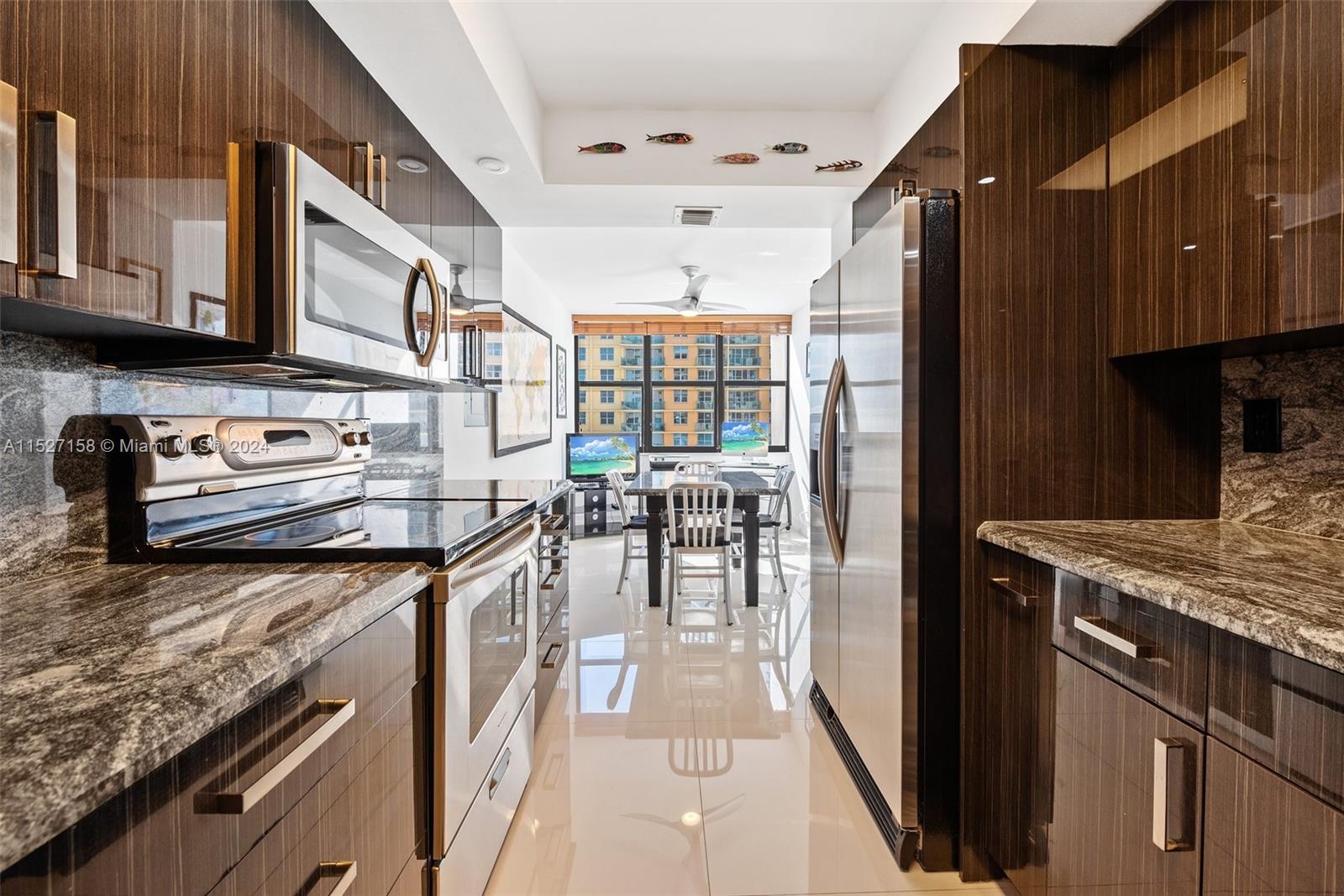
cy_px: 448
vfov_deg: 81.2
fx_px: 523
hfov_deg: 104.2
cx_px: 672
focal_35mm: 14
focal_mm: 14
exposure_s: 1/13
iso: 220
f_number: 8
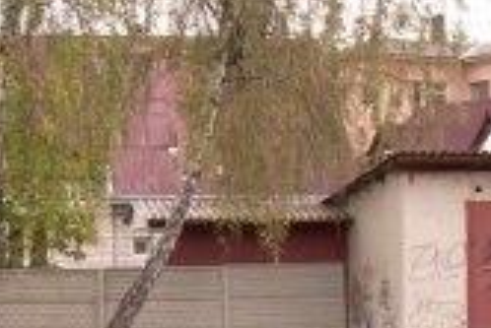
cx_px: 234
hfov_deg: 14.6
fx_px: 1911
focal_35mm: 140
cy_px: 423
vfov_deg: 9.6
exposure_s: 1/105
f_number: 3.1
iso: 50
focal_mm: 8.3
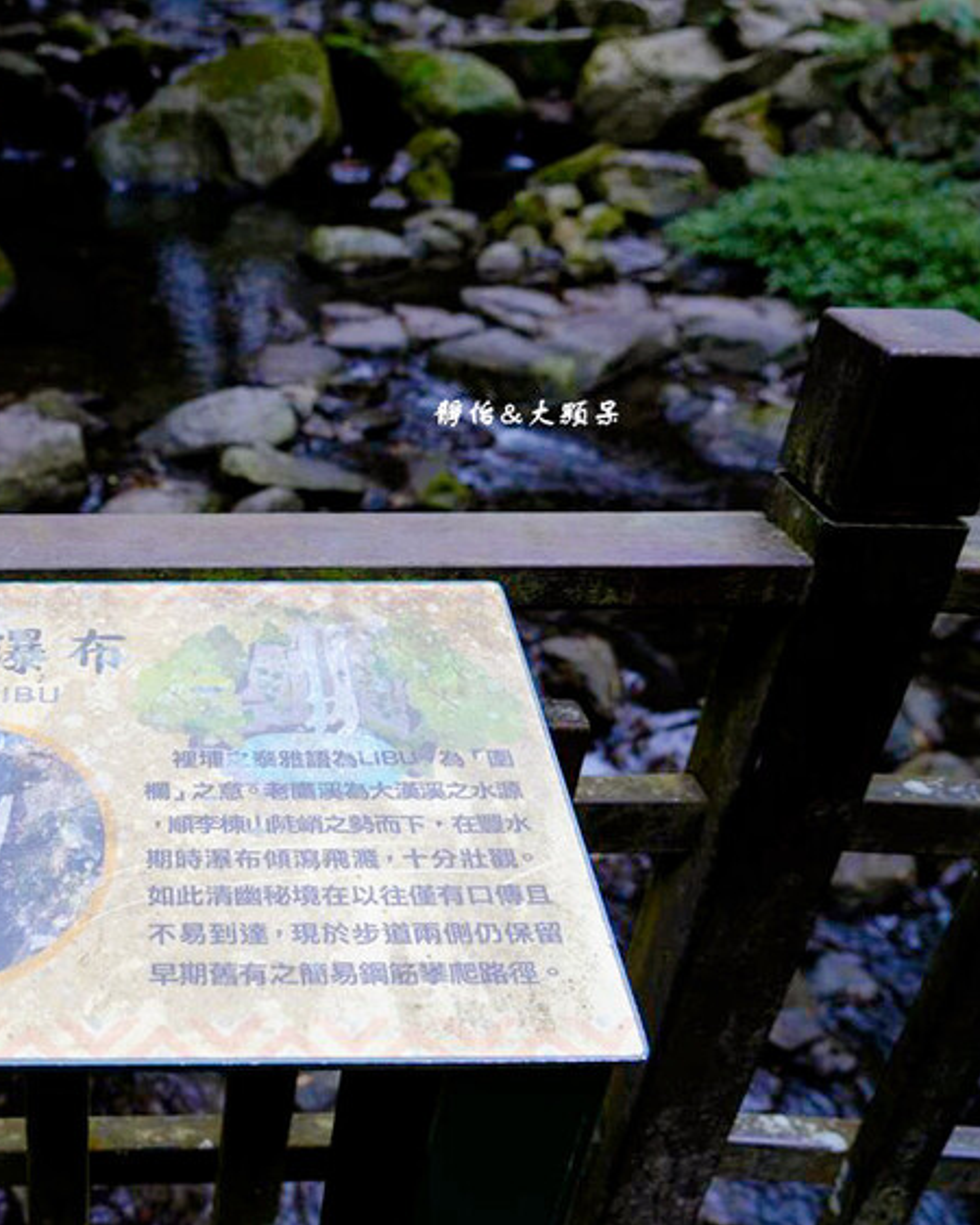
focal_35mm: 34
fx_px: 1233
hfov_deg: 40.3
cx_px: 111
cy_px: 614
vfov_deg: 52.9
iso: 160
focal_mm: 24
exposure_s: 1/30
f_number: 4
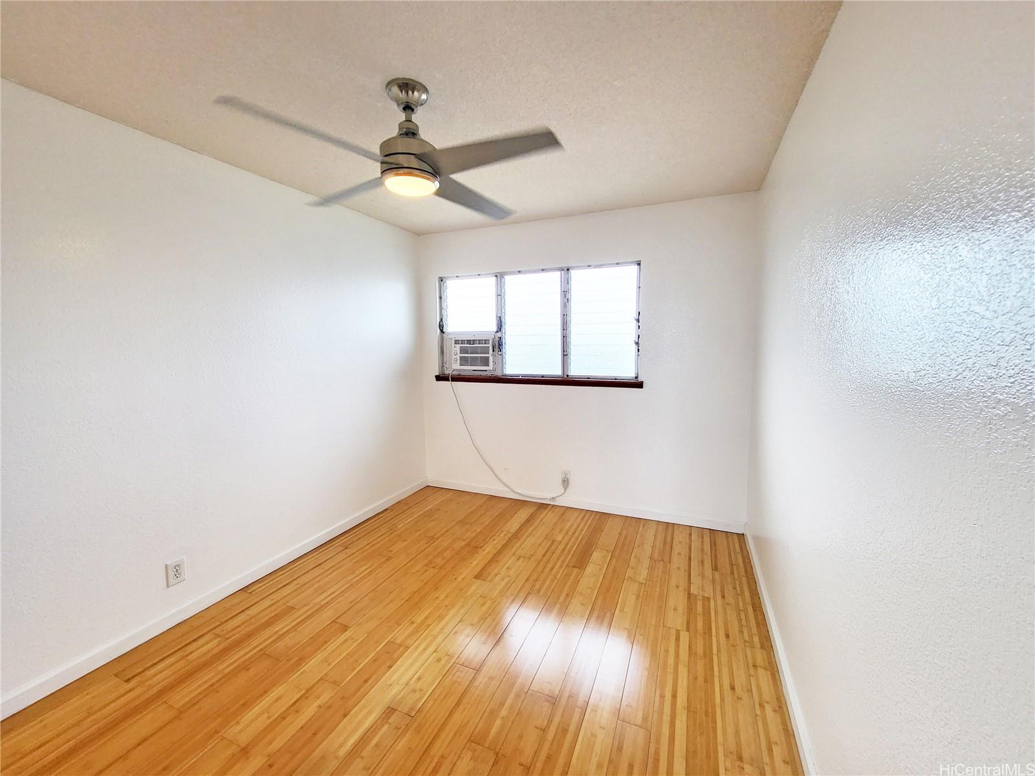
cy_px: 388
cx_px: 518
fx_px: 389
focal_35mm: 13
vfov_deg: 89.9
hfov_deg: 106.2
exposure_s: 1/60
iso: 50
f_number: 2.2
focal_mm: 1.74
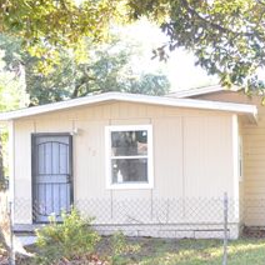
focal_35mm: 60
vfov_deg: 28.4
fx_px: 520
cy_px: 184
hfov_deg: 27.3
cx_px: 251
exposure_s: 1/200
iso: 1600
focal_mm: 20
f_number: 5.6
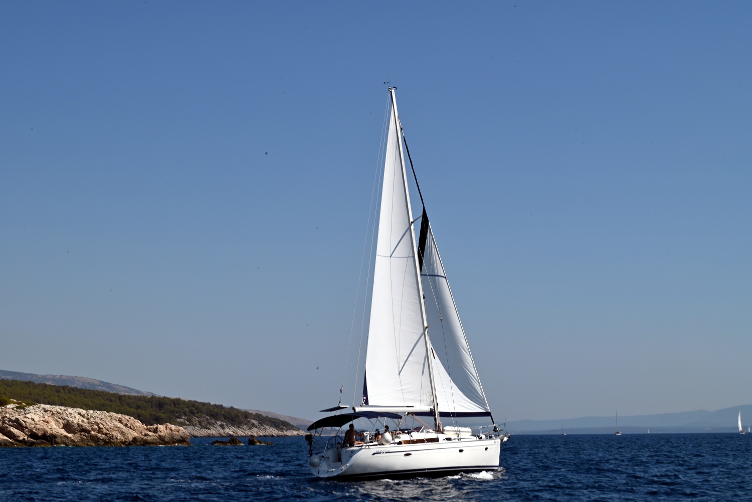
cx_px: 376
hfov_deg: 28.8
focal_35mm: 70
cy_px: 251
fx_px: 1463
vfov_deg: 19.5
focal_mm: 70
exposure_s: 1/80
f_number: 29
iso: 100
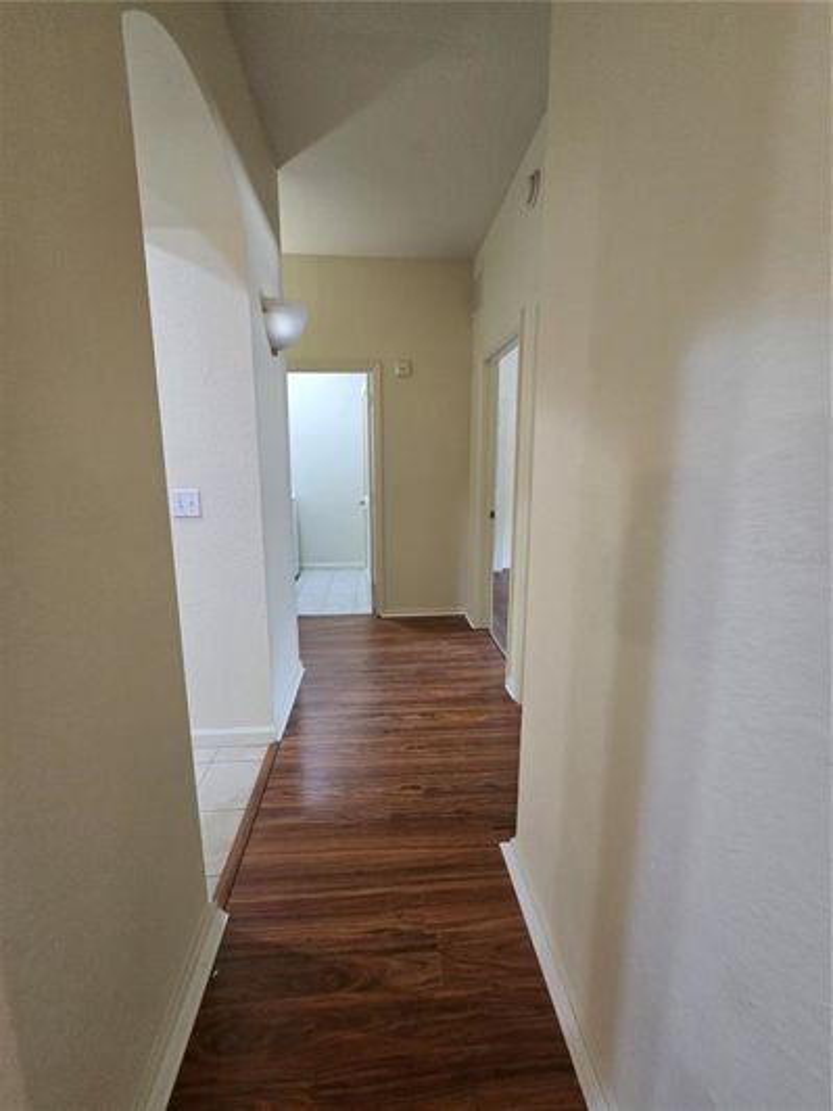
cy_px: 556
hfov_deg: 89.9
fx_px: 417
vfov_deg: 106.2
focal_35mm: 13
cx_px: 416
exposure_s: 1/60
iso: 500
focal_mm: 2.2
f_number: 2.2
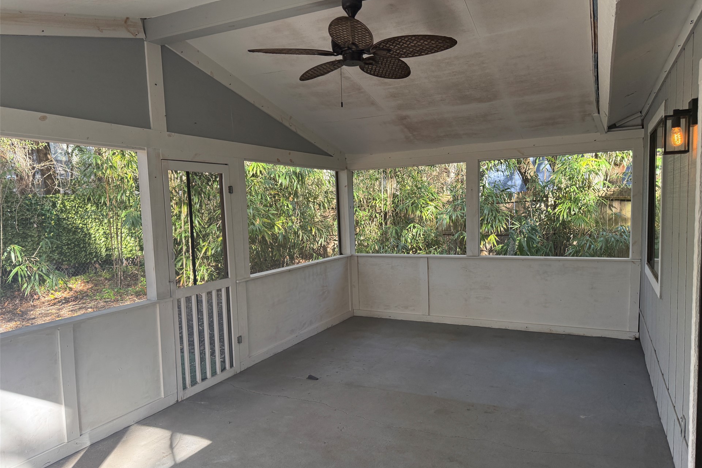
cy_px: 245
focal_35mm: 25
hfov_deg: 71.5
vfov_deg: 51.3
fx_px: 487
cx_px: 351
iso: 160
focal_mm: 6.76
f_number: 1.78
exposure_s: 1/139
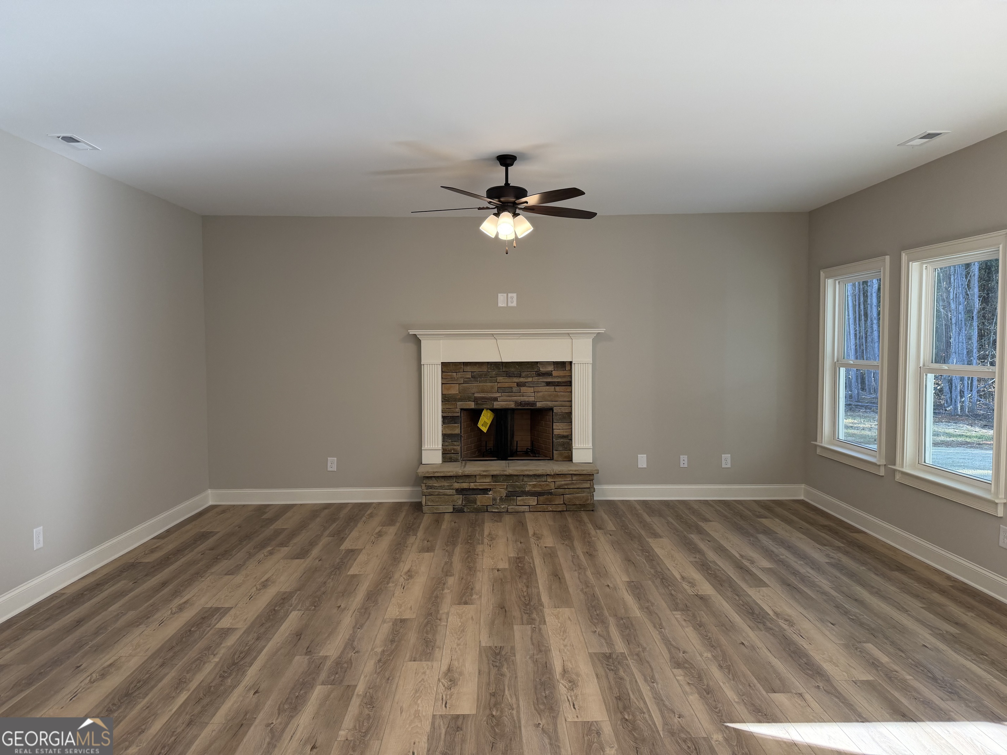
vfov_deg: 56.8
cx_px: 504
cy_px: 378
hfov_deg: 71.6
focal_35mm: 24
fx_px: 698
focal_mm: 6.76
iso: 125
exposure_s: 1/170
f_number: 1.78
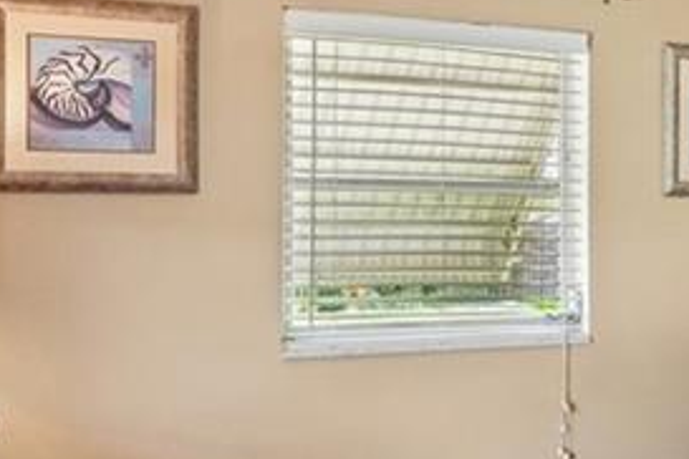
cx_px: 661
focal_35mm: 62
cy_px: 213
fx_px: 1184
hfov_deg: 30.5
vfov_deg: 21.9
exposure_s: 1/13
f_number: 8
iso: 400
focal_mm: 16.5
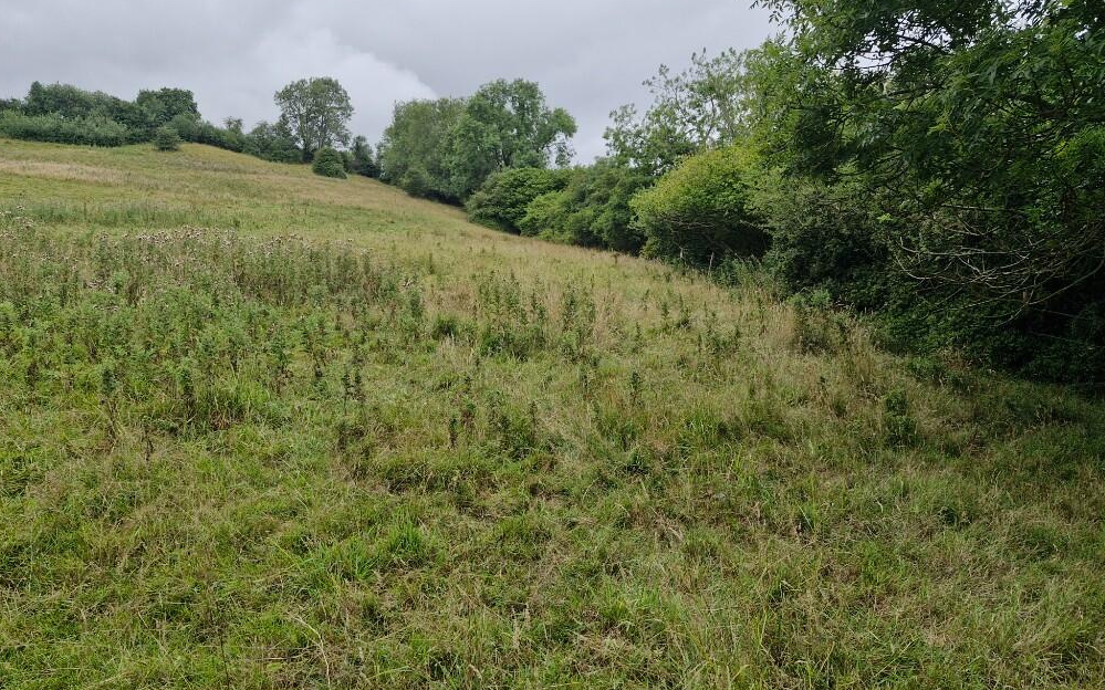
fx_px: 753
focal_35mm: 25
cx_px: 555
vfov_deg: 49.2
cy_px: 364
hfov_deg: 72.6
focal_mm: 5.54
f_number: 1.8
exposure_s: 1/644
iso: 50
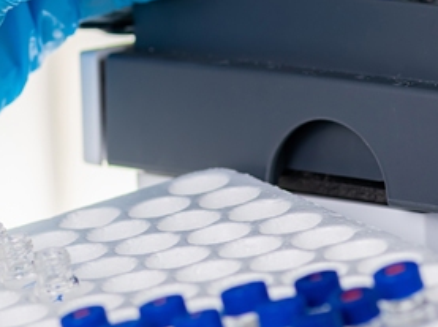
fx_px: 4612
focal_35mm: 365
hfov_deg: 5.4
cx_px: 123
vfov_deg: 4.1
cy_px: 47
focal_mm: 105
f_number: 5
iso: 125
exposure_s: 1/200
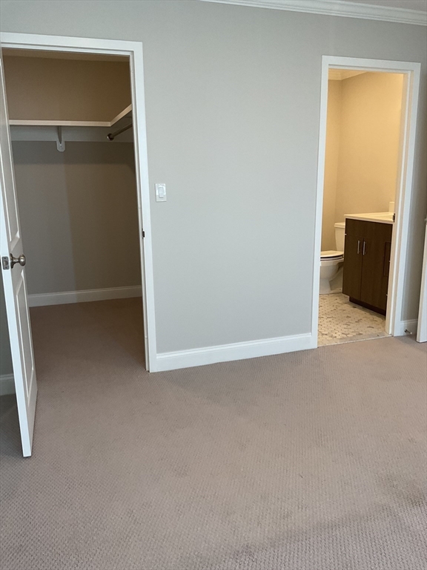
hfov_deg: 48.2
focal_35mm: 29
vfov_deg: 61.7
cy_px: 285
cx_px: 214
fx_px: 477
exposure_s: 1/120
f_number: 1.8
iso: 64
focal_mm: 3
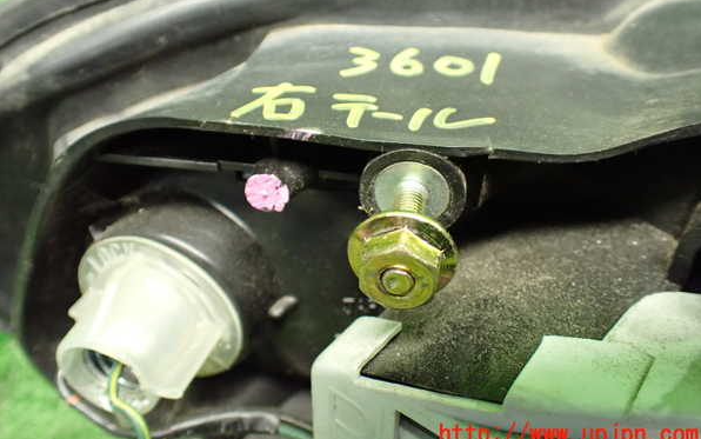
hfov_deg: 59.6
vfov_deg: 39.4
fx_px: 612
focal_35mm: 32
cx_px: 352
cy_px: 185
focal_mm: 5.4
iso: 800
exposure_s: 1/40
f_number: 2.3
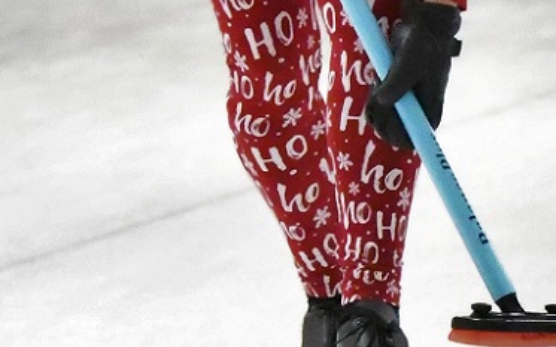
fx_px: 9813
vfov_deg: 2.0
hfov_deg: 3.2
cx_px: 942
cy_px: -70
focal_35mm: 648
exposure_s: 1/1000
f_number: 5.6
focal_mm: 125
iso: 32000
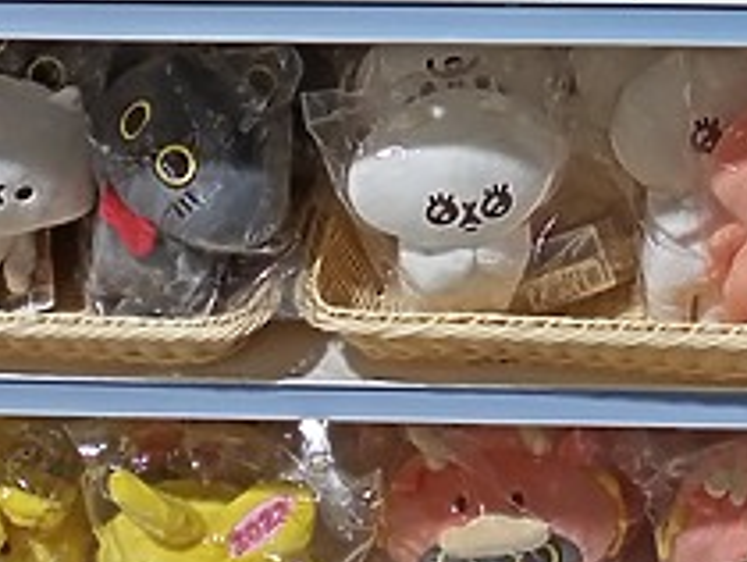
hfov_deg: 18.5
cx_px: 697
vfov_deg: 13.4
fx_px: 2247
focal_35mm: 104
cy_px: -279
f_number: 1.8
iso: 163
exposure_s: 1/50
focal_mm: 4.05
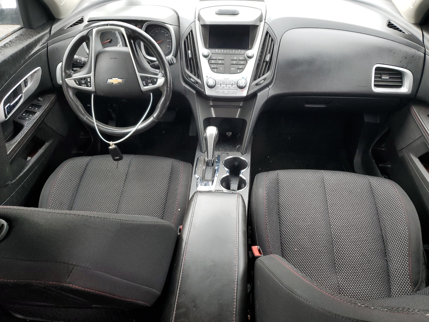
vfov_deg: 53.1
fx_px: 322
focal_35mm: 26
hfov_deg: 67.3
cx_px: 214
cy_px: 161
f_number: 1.5
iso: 65
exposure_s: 1/120
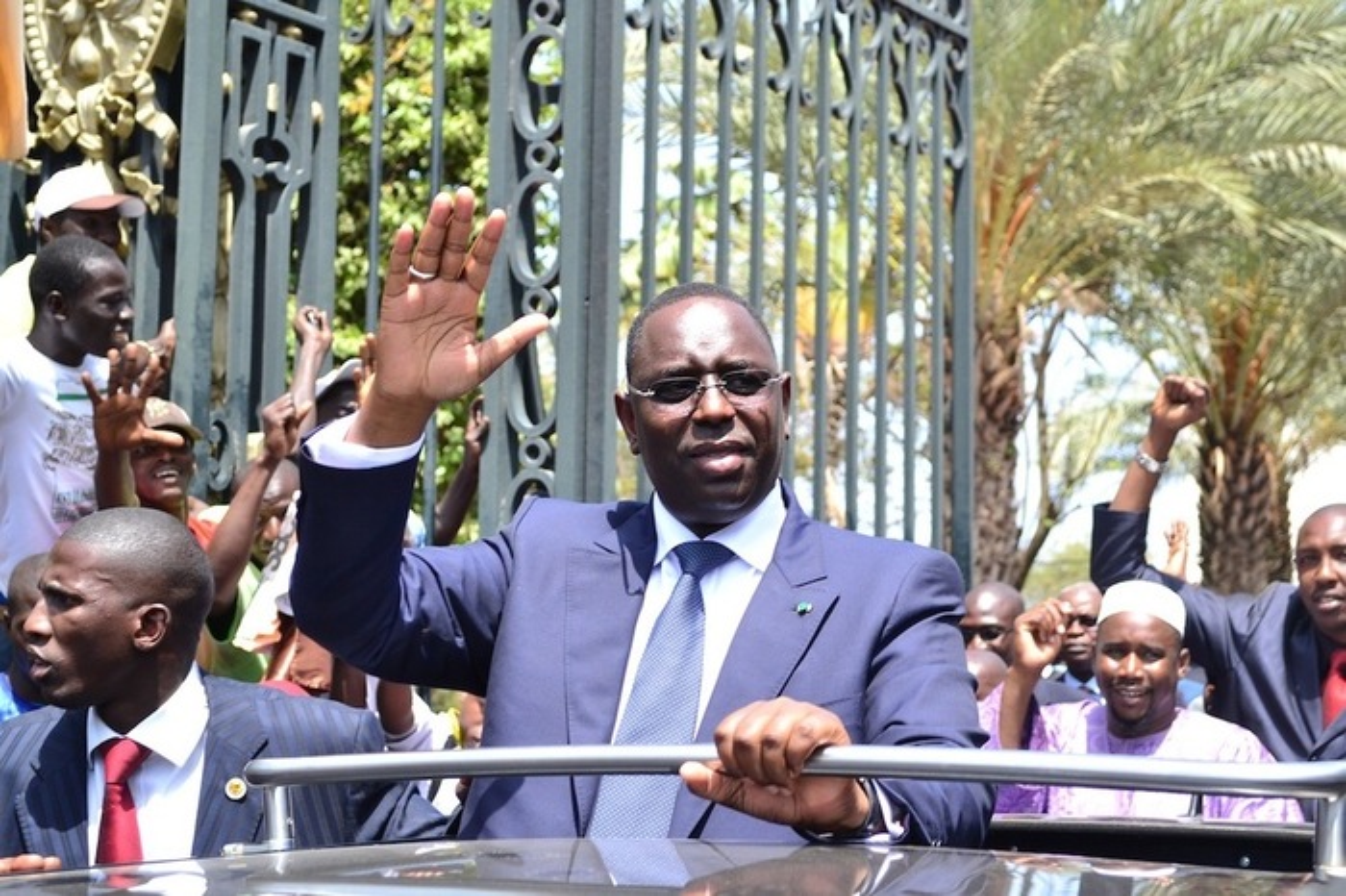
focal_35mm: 66
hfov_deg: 30.5
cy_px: 448
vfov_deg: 20.6
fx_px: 2466
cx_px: 673
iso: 400
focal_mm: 44
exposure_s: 1/400
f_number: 5.6
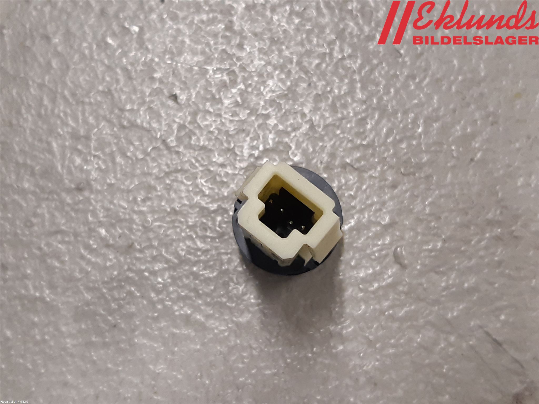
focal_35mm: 26
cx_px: 270
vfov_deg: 53.1
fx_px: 405
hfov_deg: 67.3
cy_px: 202
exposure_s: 1/50
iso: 160
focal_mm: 3.93
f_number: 1.7
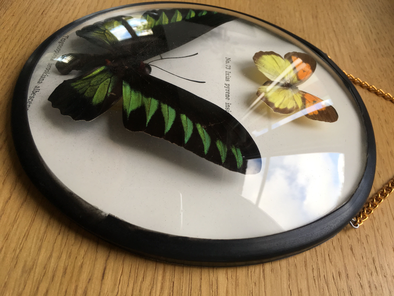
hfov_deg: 61.7
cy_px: 148
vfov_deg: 48.2
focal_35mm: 29
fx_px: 330
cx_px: 197
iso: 40
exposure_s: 1/100
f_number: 2.2
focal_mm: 4.15
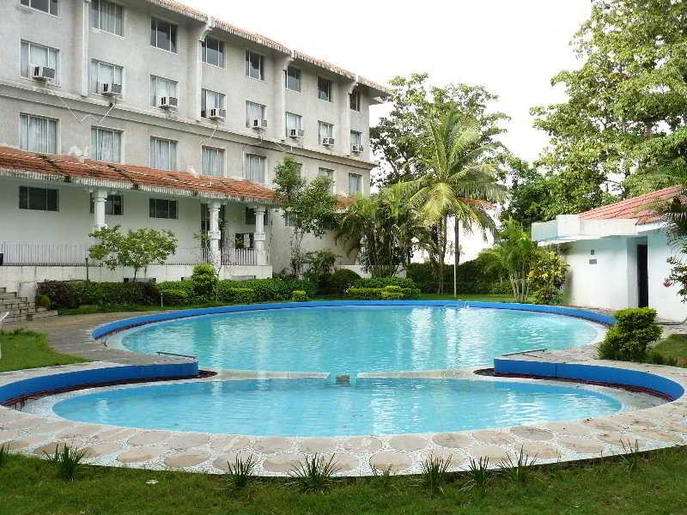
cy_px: 258
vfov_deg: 39.7
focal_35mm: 36
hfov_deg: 51.4
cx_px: 344
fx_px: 714
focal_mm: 6
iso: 100
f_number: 4
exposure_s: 1/100
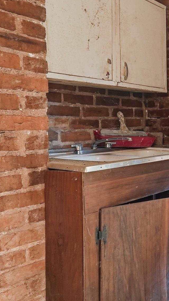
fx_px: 351
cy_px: 139
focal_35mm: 44
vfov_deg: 46.4
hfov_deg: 18.3
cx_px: 336
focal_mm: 16
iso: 640
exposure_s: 1.3
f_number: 9
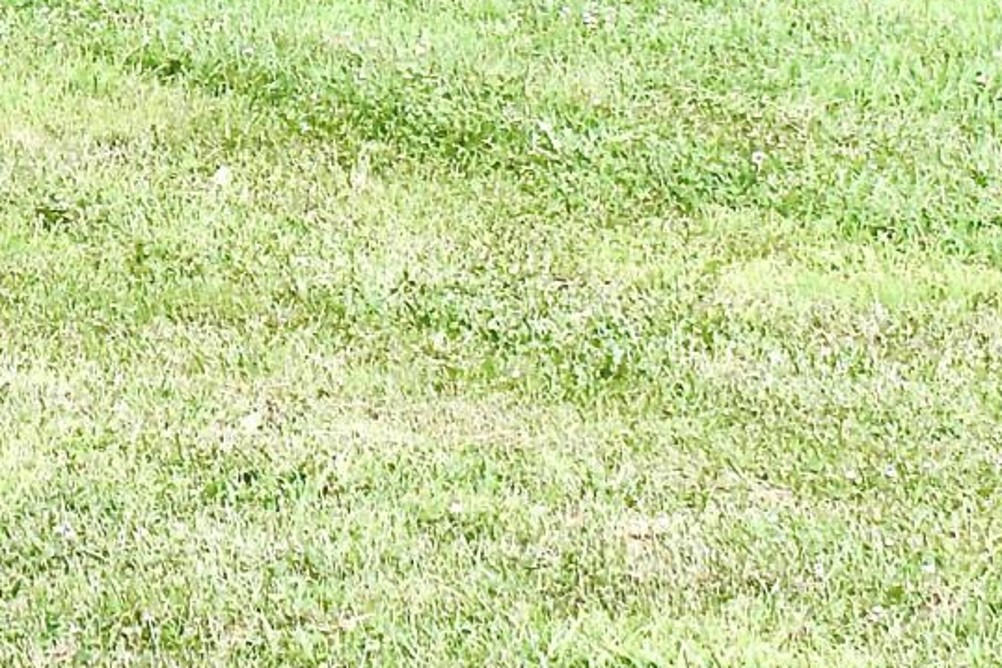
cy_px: -366
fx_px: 6286
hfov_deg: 9.0
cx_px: -348
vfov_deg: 6.0
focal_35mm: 226
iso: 200
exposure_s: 1/320
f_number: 9
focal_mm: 27
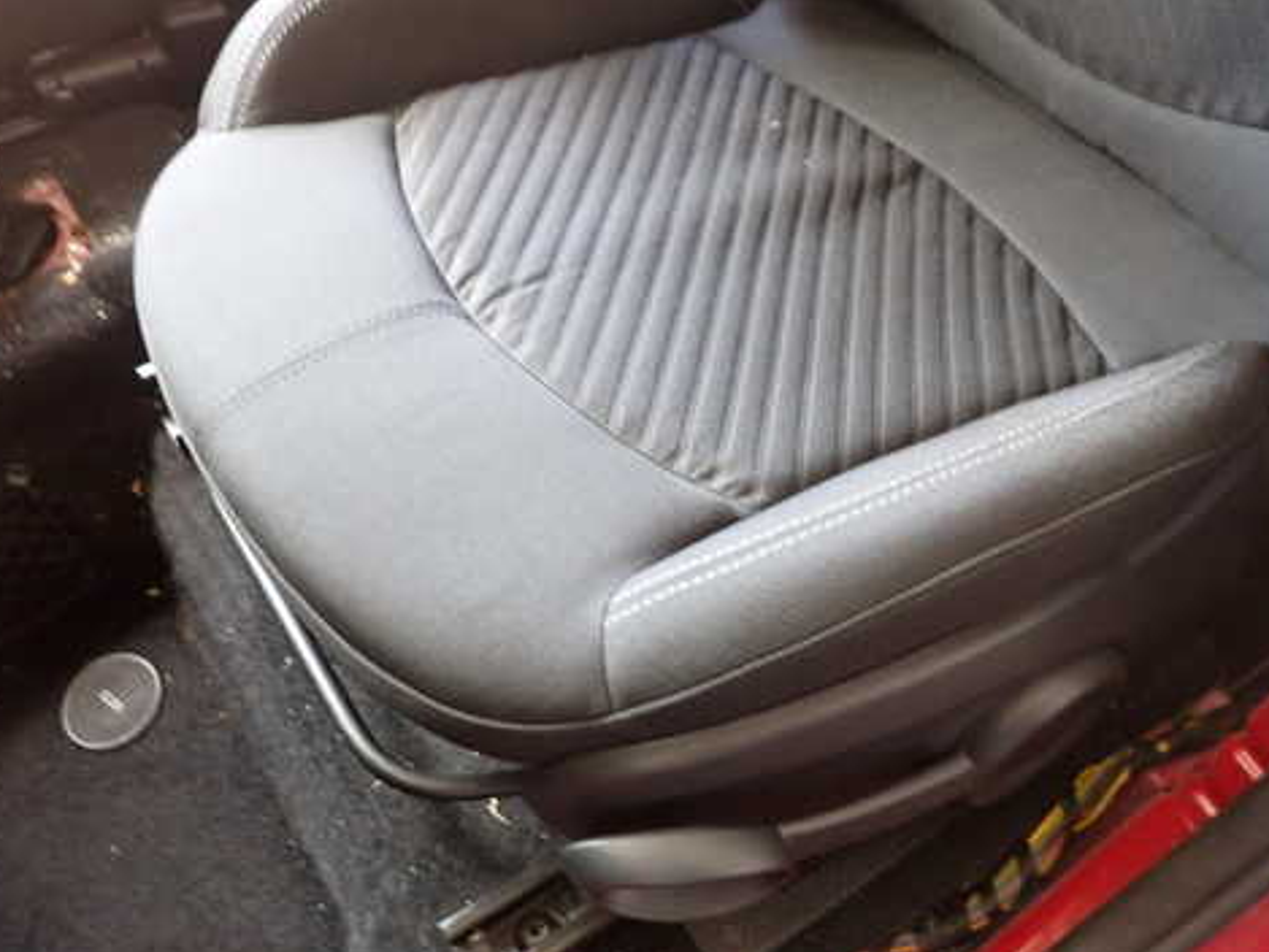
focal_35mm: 32
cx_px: 641
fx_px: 1173
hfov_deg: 56.8
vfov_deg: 44.2
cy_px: 473
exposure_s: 1/30
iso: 320
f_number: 2
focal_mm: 4.5
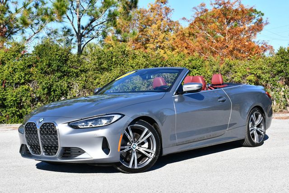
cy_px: 96
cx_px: 144
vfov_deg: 22.7
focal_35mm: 60
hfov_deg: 33.4
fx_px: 482
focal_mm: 30
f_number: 8
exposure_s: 1/250
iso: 125
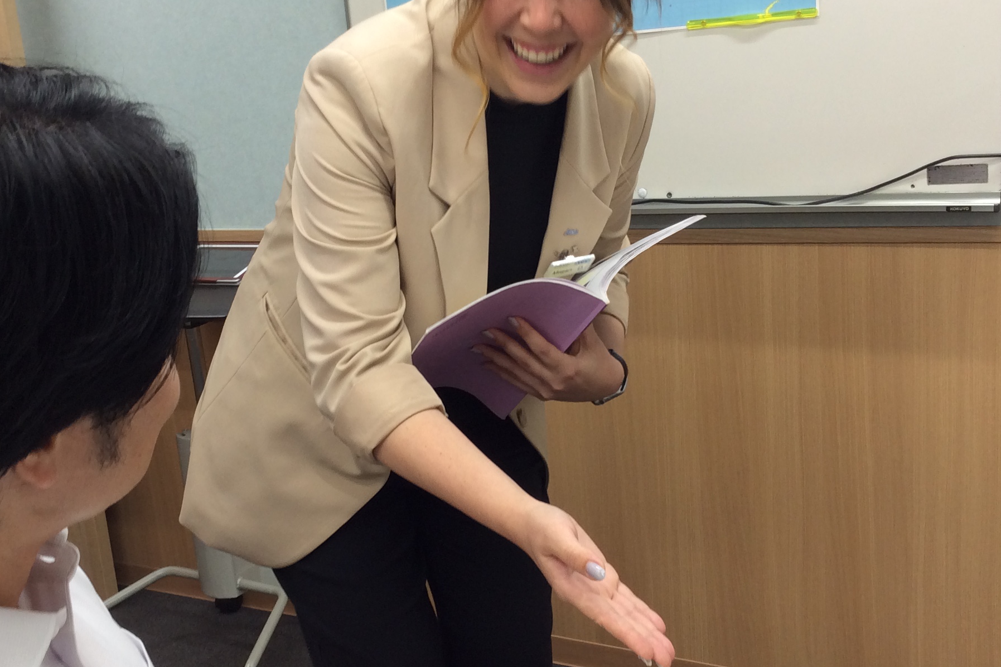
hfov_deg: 41.1
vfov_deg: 28.0
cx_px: 451
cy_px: 373
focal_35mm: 48
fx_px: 1334
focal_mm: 3.3
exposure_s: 1/30
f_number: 2.4
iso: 32
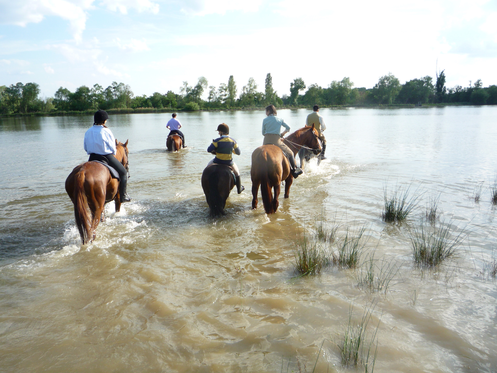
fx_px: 431
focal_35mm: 30
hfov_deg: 60.0
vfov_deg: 46.8
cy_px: 186
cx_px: 248
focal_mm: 5.2
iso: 100
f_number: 4
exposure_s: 1/400
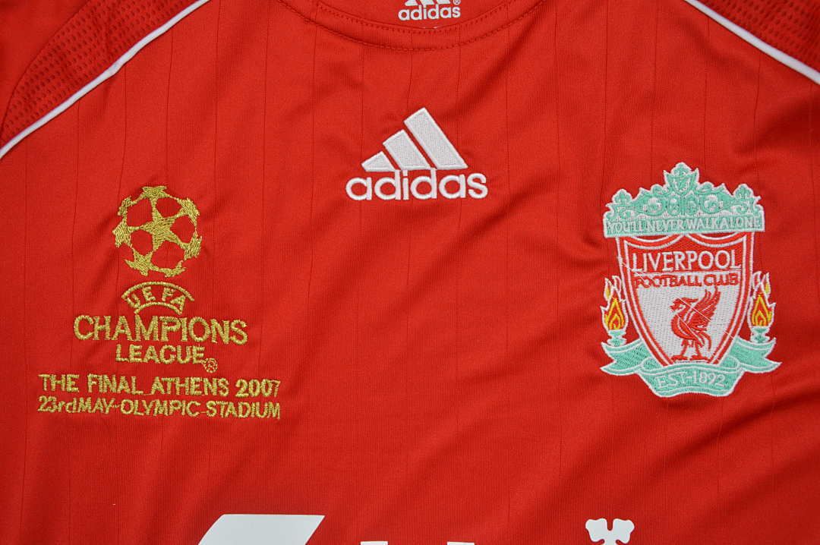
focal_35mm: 57
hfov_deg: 35.1
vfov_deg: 23.7
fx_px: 1297
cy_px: 272
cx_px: 410
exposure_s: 1/200
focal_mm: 38
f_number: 6.3
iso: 400
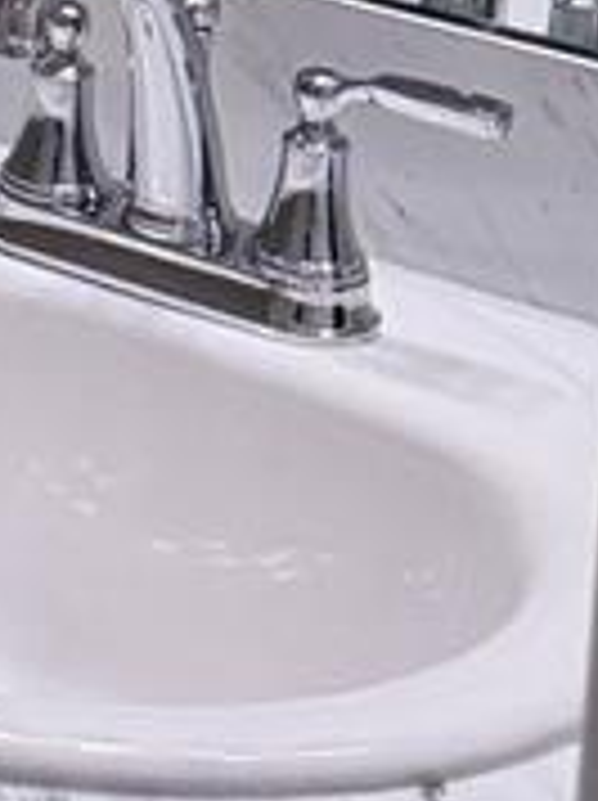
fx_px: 3740
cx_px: -1385
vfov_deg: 11.4
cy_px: -598
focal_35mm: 162
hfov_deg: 7.6
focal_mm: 6.76
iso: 125
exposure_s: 1/188
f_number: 1.78
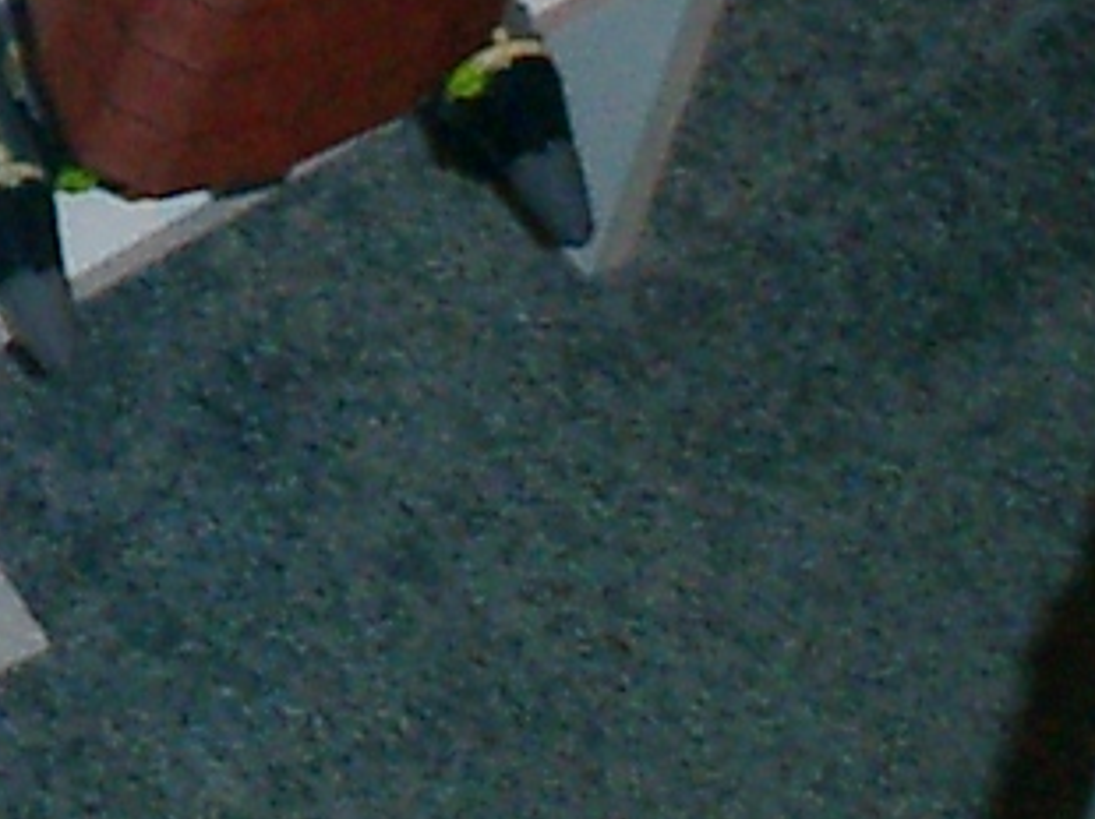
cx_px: -784
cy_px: -657
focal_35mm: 186
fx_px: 5879
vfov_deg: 7.7
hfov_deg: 10.1
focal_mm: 7.5
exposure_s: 1/30
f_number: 3.2
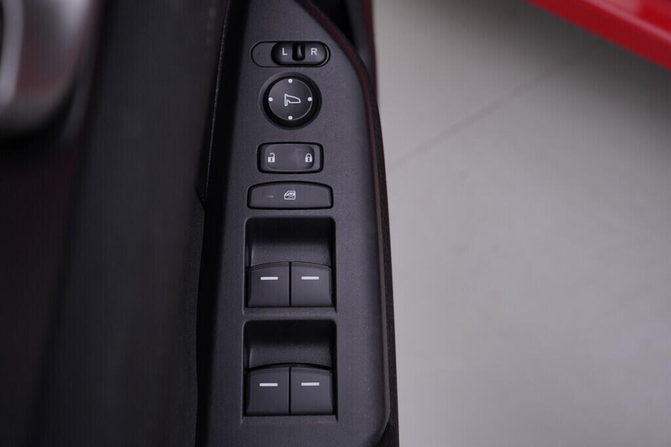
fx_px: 671
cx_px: 336
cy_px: 224
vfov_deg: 36.9
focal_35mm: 36
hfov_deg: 53.1
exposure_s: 1/60
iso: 125
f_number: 3.5
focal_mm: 24
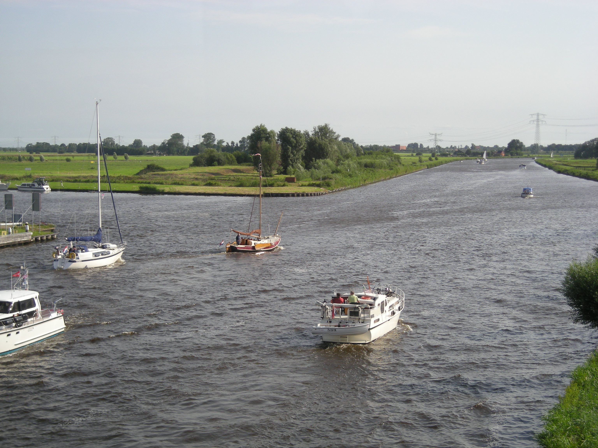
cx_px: 299
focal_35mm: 68
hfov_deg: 28.6
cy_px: 224
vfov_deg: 21.6
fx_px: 1175
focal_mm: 11
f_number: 3.7
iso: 50
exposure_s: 1/310
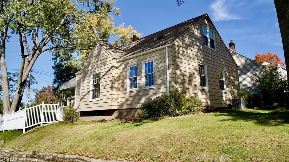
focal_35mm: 28
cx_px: 151
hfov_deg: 67.9
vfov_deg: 41.1
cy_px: 59
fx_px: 215
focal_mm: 24
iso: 100
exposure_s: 1/200
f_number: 8
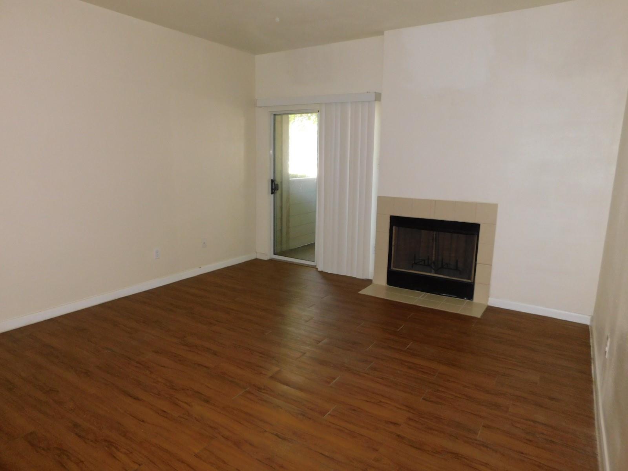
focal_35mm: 23
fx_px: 417
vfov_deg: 58.9
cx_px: 314
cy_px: 236
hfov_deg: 73.9
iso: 200
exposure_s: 1/30
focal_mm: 4
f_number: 3
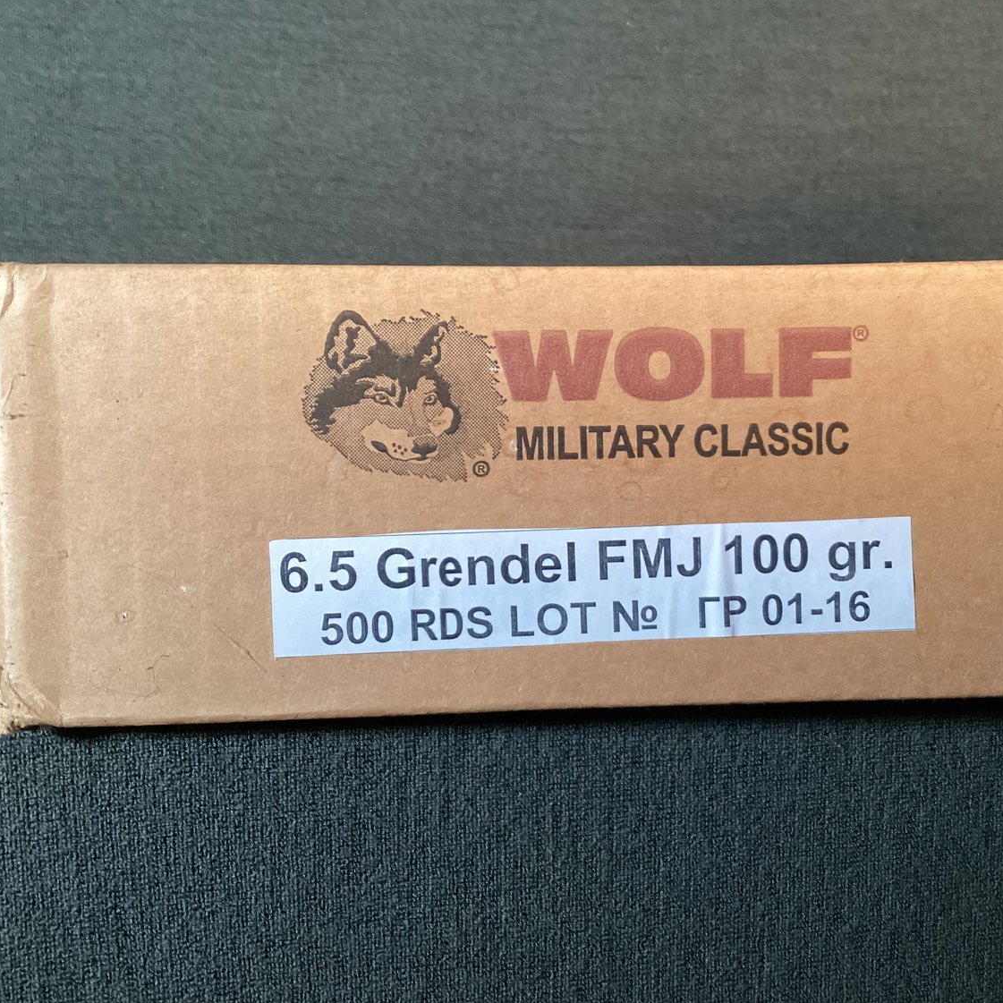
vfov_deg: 44.9
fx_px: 1213
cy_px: 503
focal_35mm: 37
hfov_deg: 44.7
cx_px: 603
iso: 250
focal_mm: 3.3
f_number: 2.4
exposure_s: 1/60
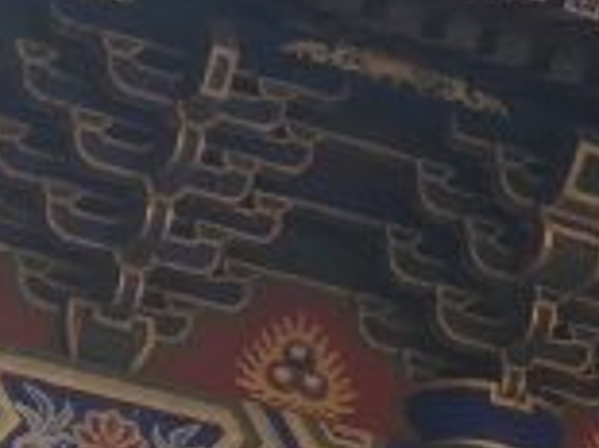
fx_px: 3890
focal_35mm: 225
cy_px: 1220
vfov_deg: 6.2
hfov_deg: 8.0
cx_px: 1534
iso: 25
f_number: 2.2
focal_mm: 4.15
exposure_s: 1/327
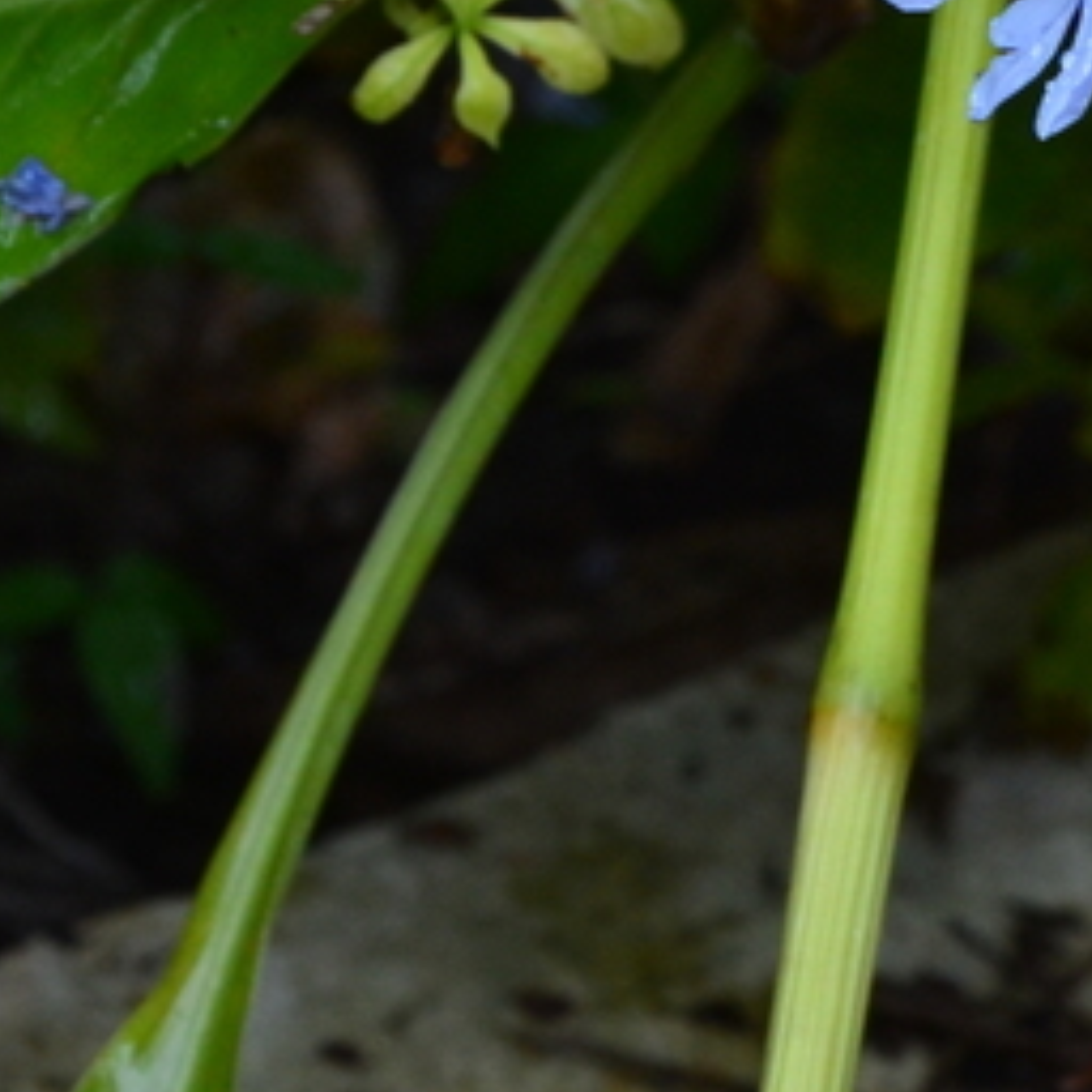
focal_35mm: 594
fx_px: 21196
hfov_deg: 3.0
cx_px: 956
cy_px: -390
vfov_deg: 2.9
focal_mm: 105
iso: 800
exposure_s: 1/25
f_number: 9
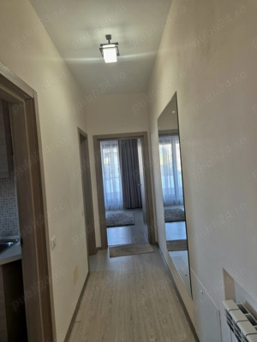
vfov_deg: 73.9
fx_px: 228
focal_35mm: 23
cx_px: 128
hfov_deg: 58.9
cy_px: 171
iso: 200
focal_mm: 5.4
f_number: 1.8
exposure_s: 1/182
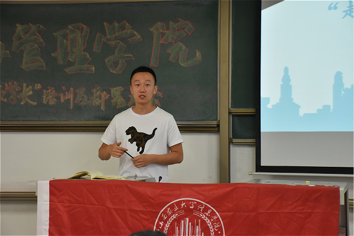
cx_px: 177
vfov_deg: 16.2
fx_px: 826
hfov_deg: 24.2
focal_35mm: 84
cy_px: 118
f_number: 4.8
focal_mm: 56
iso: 800
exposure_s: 1/60
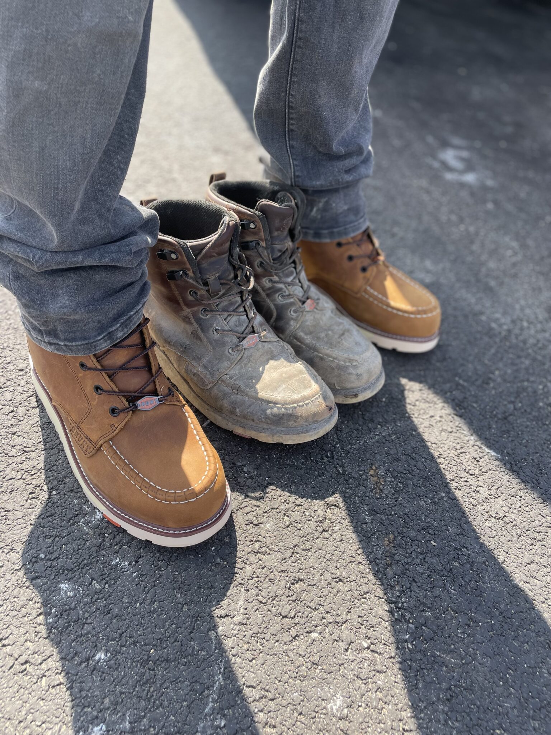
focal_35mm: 26
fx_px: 552
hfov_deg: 53.1
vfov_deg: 67.3
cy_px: 368
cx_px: 276
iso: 50
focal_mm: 4.2
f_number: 1.6
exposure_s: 1/979
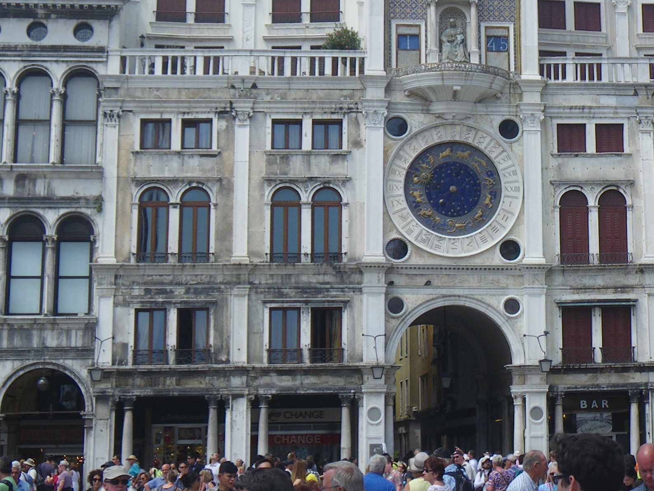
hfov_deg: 24.7
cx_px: 494
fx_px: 1474
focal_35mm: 78
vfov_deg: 18.7
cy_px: 97
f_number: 4.6
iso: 50
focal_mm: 6.1
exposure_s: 1/250
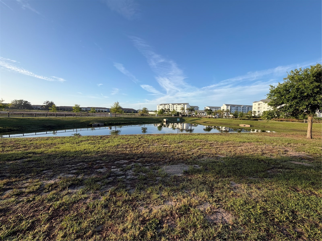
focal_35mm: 14
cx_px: 161
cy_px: 120
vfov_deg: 85.7
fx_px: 130
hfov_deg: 102.1
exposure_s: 1/770
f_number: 2.2
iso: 40
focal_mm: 2.22
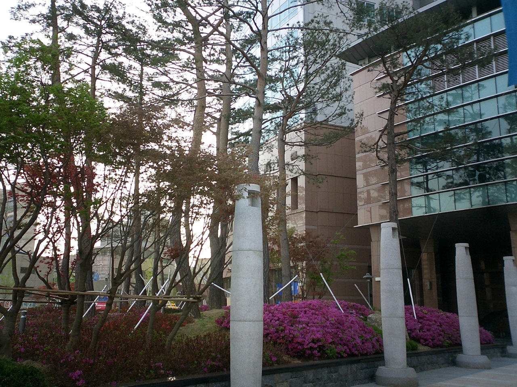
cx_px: 258
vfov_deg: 38.7
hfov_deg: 50.1
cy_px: 194
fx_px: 553
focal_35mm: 37
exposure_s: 1/125
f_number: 3.5
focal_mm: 5.6
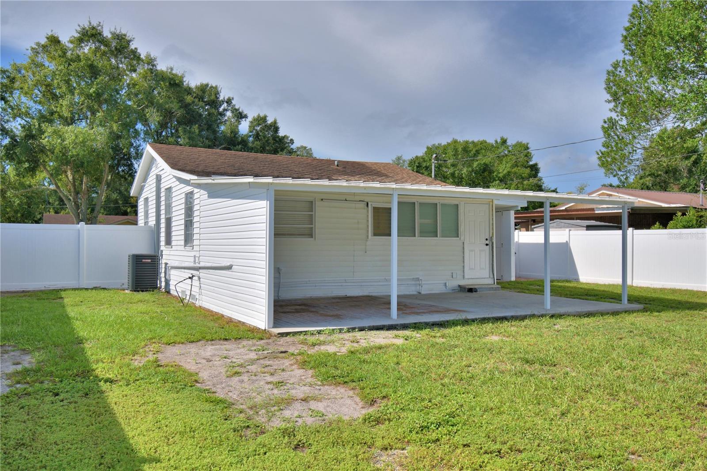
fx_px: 589
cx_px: 354
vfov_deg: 43.6
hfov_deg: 61.9
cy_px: 236
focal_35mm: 30
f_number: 5.6
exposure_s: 1/1000
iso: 100
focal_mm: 20
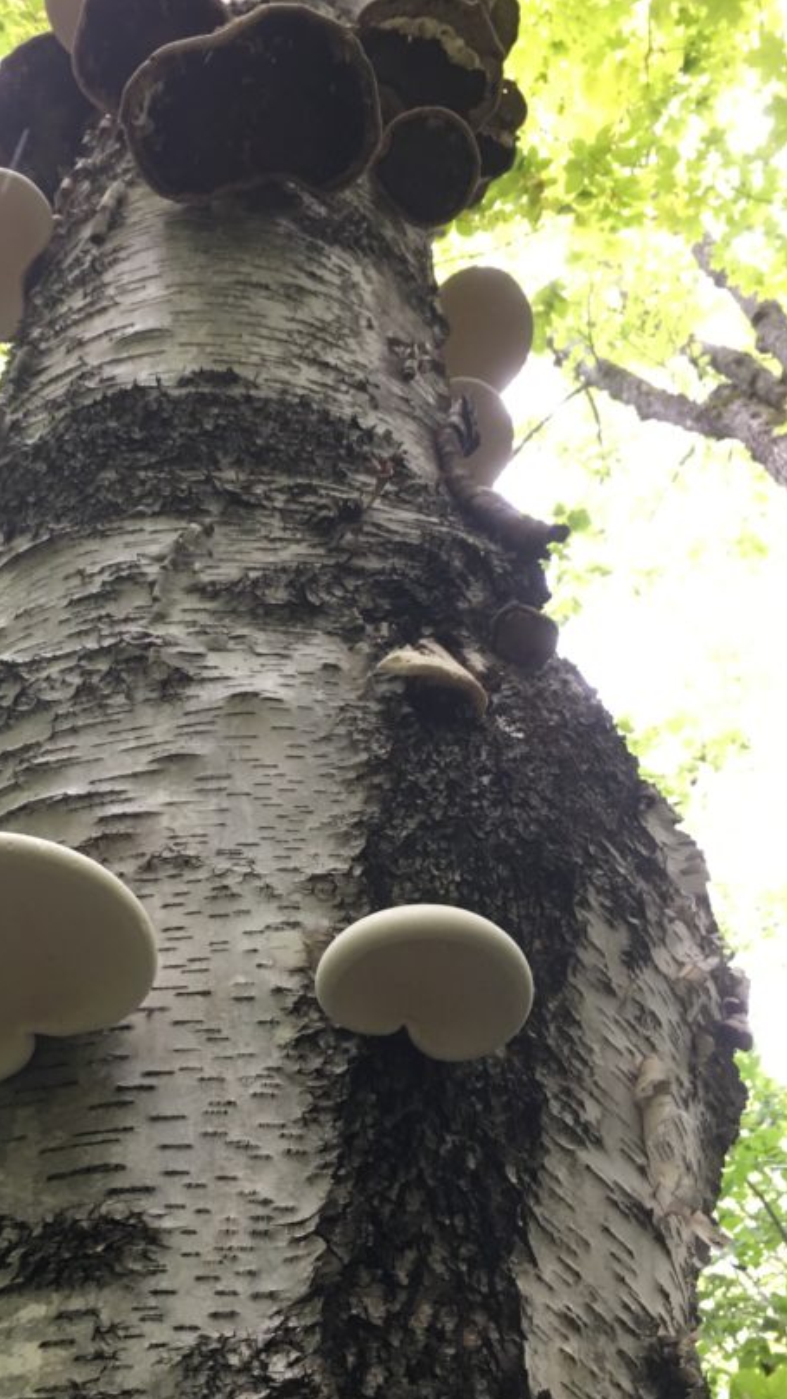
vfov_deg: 50.5
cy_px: 690
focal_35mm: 40
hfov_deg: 29.3
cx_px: 214
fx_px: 1484
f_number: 2.2
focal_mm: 4.15
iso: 80
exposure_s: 1/30
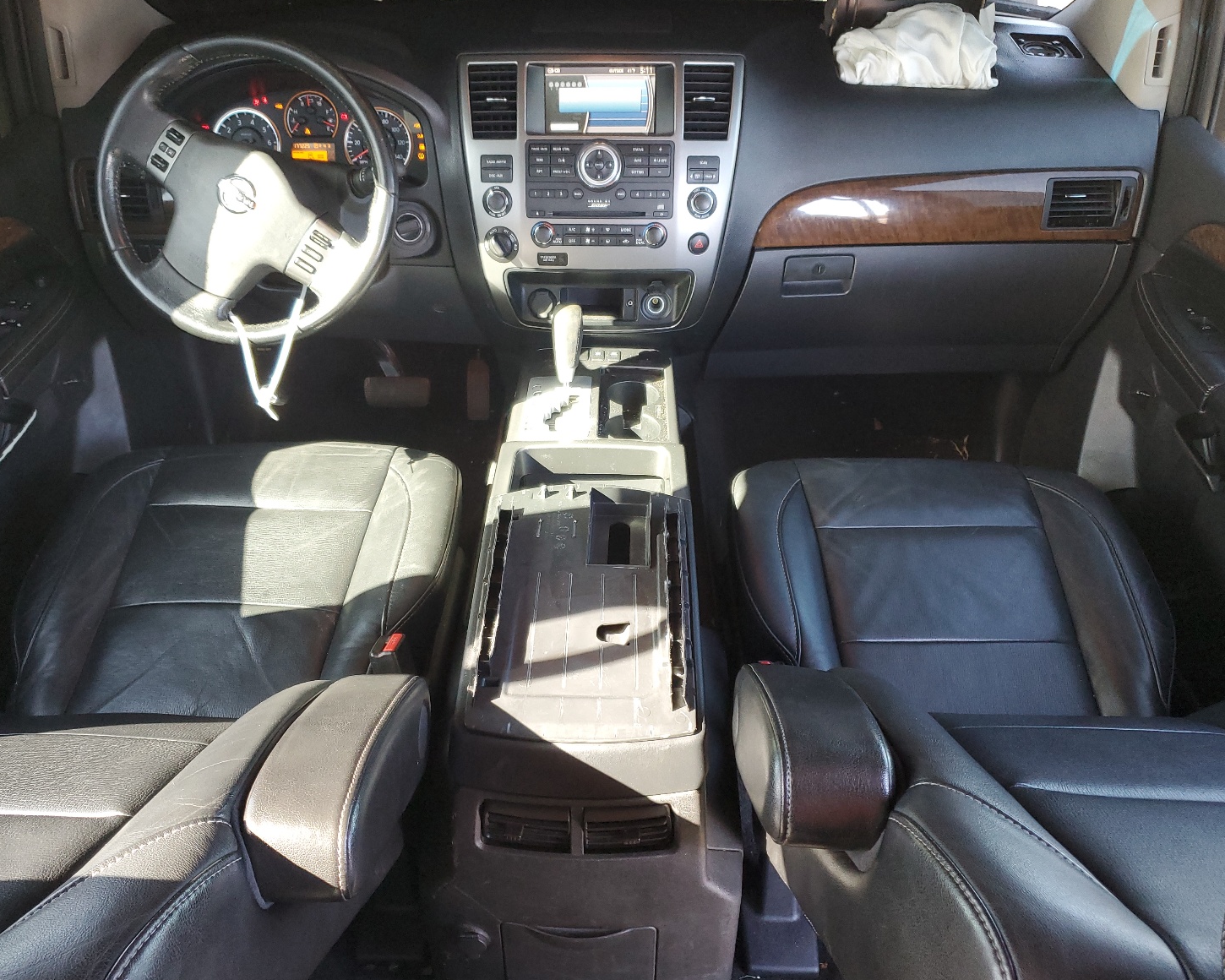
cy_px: 504
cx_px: 603
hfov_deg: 62.2
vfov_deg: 51.5
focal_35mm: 28
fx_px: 1015
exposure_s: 1/60.2
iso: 150
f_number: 1.5
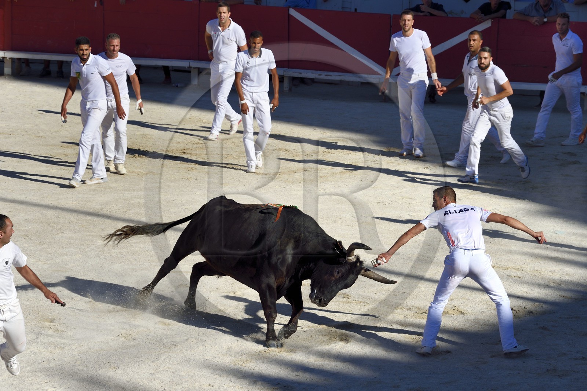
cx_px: 294
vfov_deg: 6.9
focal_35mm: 200
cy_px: 196
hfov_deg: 10.3
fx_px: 3260
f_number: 10
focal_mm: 200
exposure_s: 1/1250
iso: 400
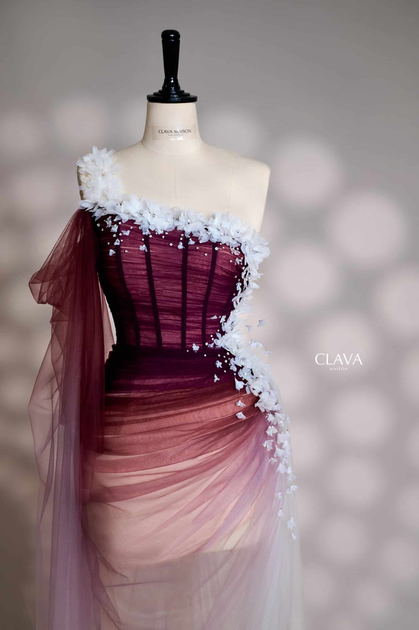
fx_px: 874
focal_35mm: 50
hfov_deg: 27.0
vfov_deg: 39.6
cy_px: 315
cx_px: 210
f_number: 6.3
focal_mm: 50
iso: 640
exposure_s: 1/100
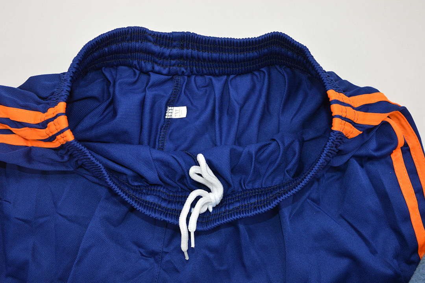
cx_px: 212
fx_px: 460
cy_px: 142
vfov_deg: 34.1
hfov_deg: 49.6
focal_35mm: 39
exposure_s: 1/200
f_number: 5
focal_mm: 26
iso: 400
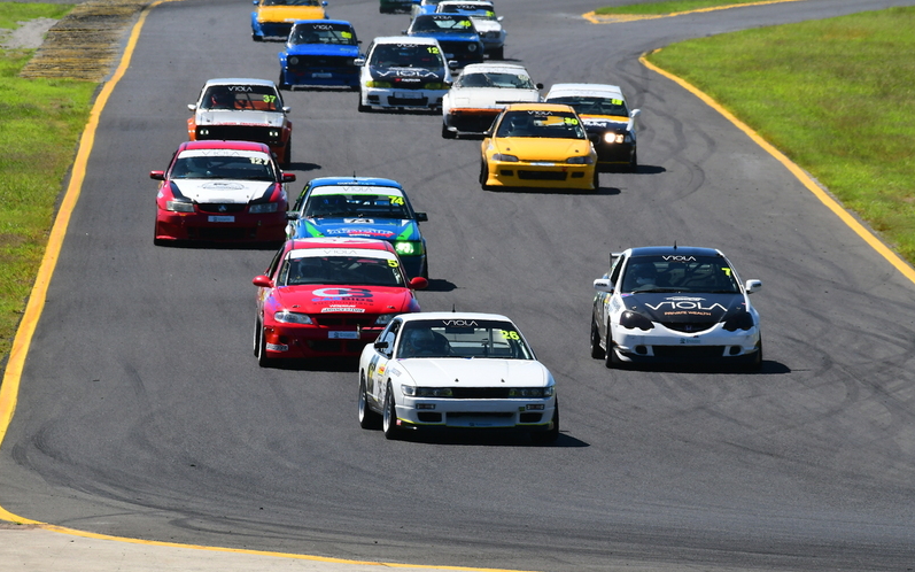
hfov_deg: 3.5
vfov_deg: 2.2
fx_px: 14911
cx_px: 457
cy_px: 268
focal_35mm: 598
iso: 500
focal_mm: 390
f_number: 13
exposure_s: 1/640
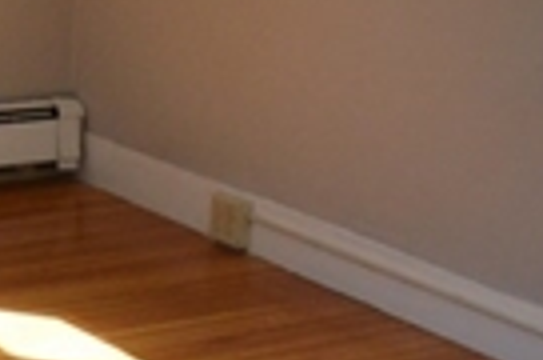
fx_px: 2047
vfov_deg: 10.0
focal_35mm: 136
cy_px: 186
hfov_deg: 15.0
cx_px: 116
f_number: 4.8
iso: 400
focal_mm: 12
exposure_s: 1/80
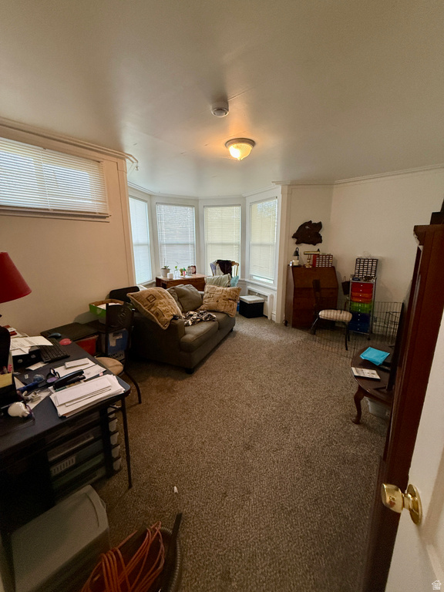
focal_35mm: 14
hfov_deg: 85.7
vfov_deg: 102.1
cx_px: 222
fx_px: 239
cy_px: 296
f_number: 2.2
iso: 320
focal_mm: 2.22
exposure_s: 1/120
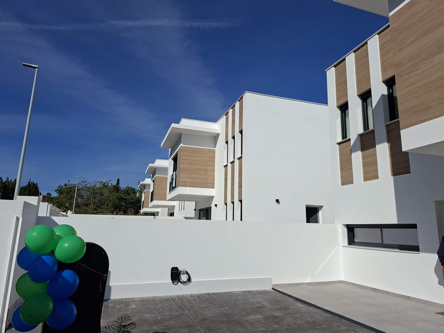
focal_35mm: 23
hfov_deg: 73.9
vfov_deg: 58.9
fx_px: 295
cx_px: 222
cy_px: 166
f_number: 1.8
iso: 50
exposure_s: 1/4566
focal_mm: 5.54
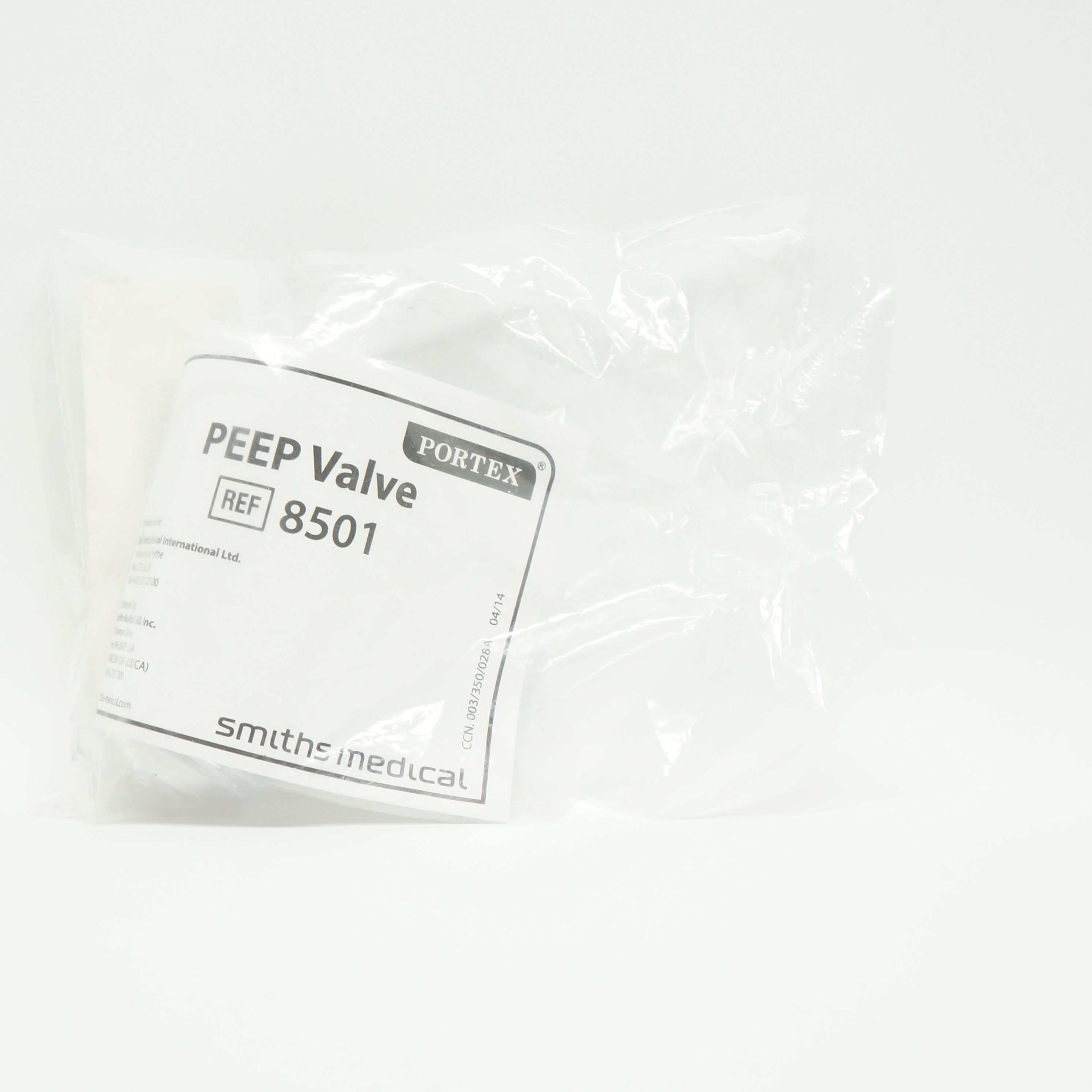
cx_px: 472
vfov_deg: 30.2
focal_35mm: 57
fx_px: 2024
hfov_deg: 30.2
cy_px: 529
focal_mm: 27
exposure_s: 1/30
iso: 400
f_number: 8
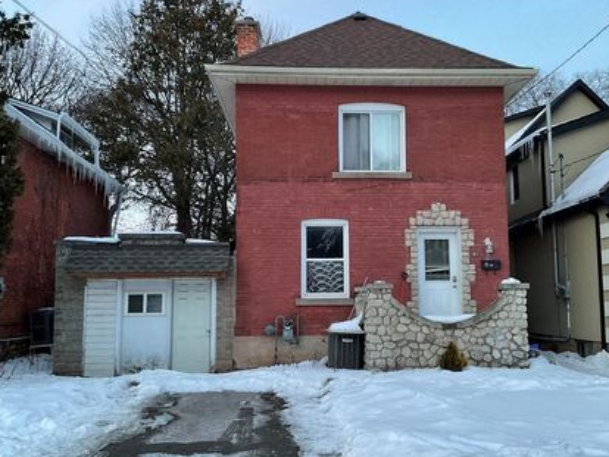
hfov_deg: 52.5
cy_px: 240
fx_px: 616
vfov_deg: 40.7
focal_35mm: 35
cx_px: 334
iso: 100
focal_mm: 3
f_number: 1.8
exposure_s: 1/60
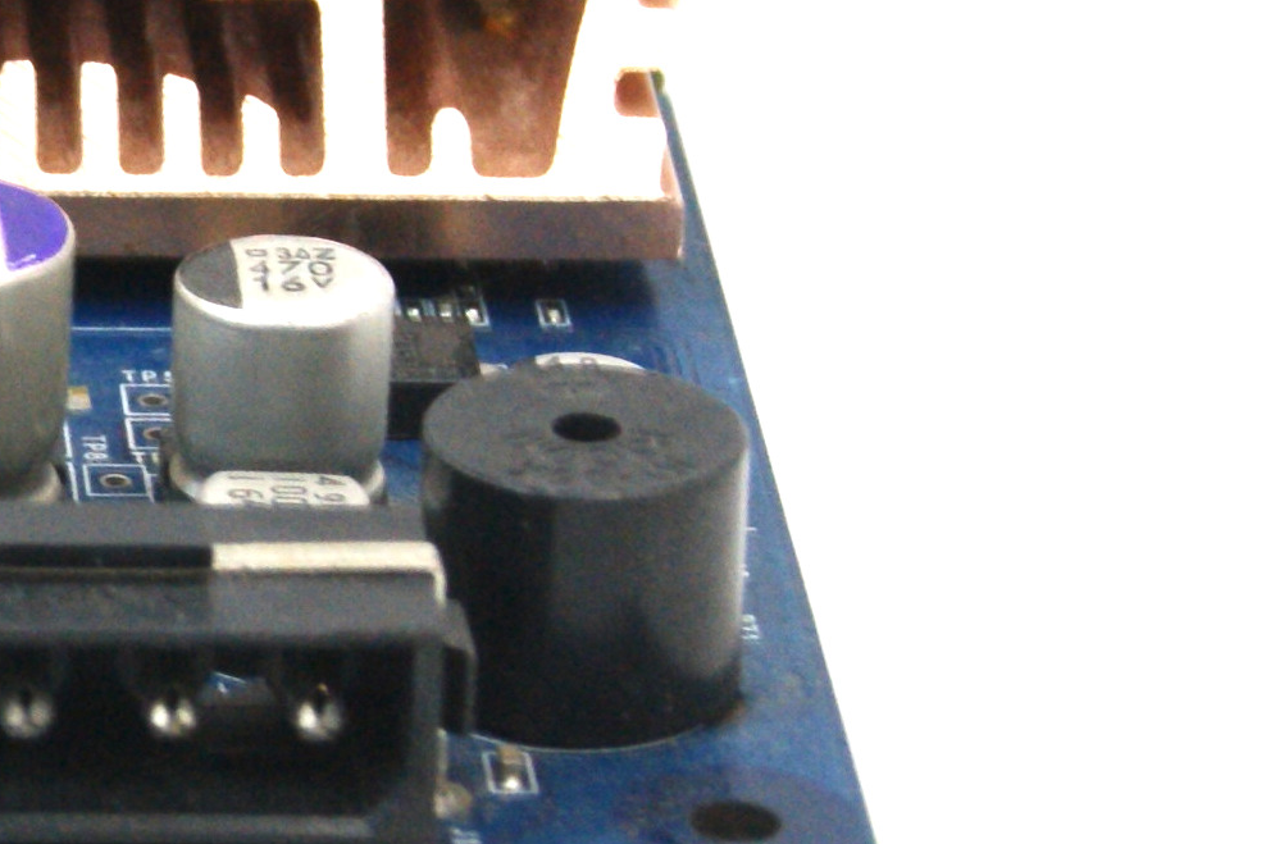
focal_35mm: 228
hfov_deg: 8.8
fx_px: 8008
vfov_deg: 6.0
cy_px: 10
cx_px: -641
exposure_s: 1/40
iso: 400
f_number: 9
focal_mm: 45
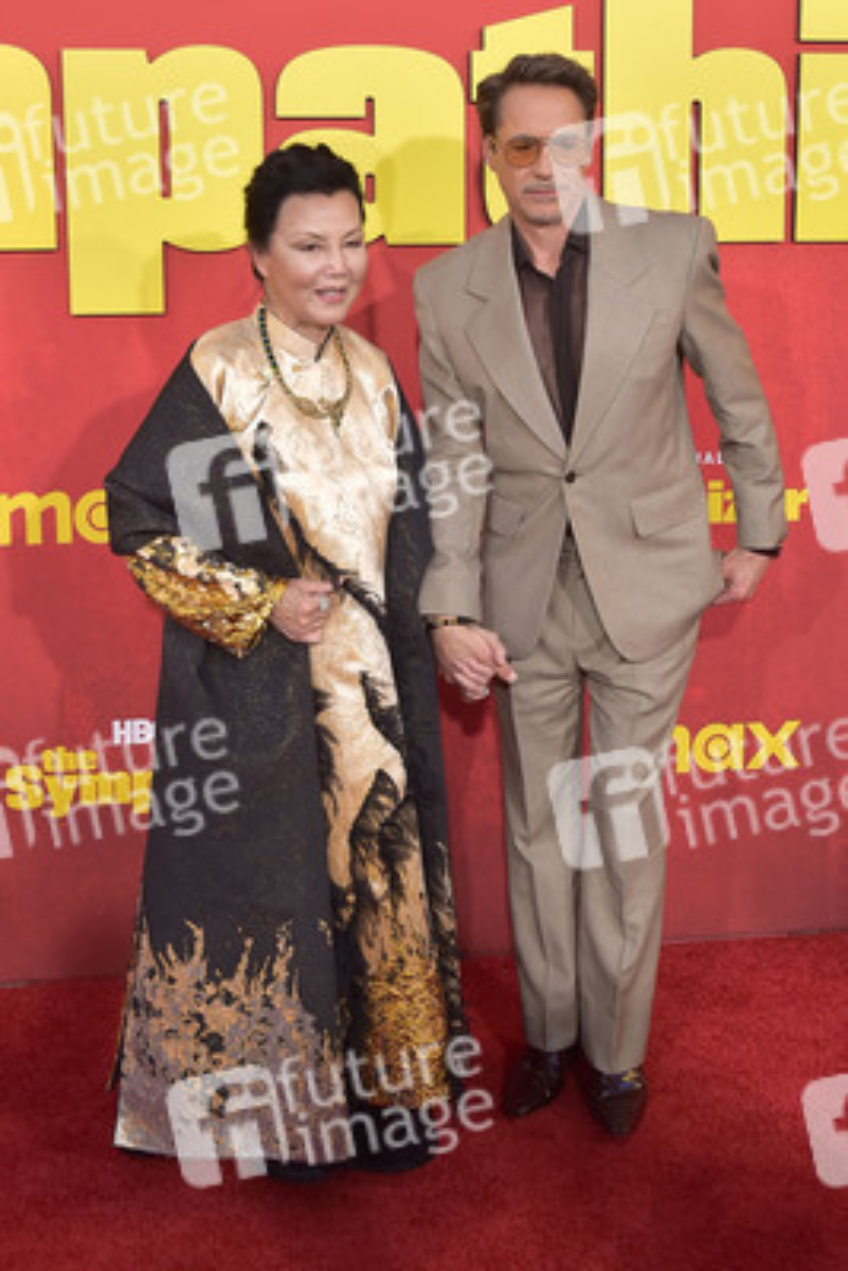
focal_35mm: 35
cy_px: 636
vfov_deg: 54.4
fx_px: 1236
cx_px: 424
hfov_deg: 37.9
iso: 1250
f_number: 6.3
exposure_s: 1/1250
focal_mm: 35
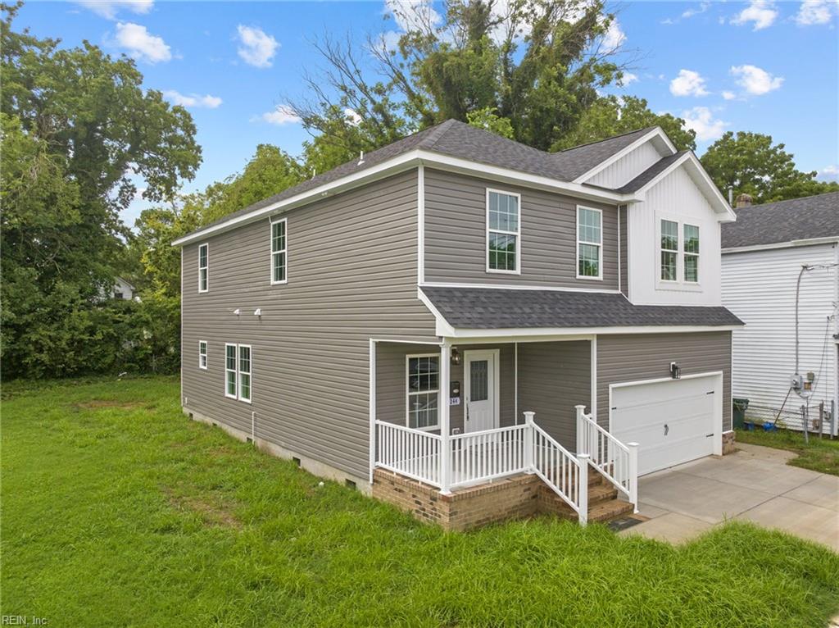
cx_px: 420
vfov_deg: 56.7
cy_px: 314
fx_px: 581
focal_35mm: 24
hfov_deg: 71.6
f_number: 2.8
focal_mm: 12.29
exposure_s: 1/400
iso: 120
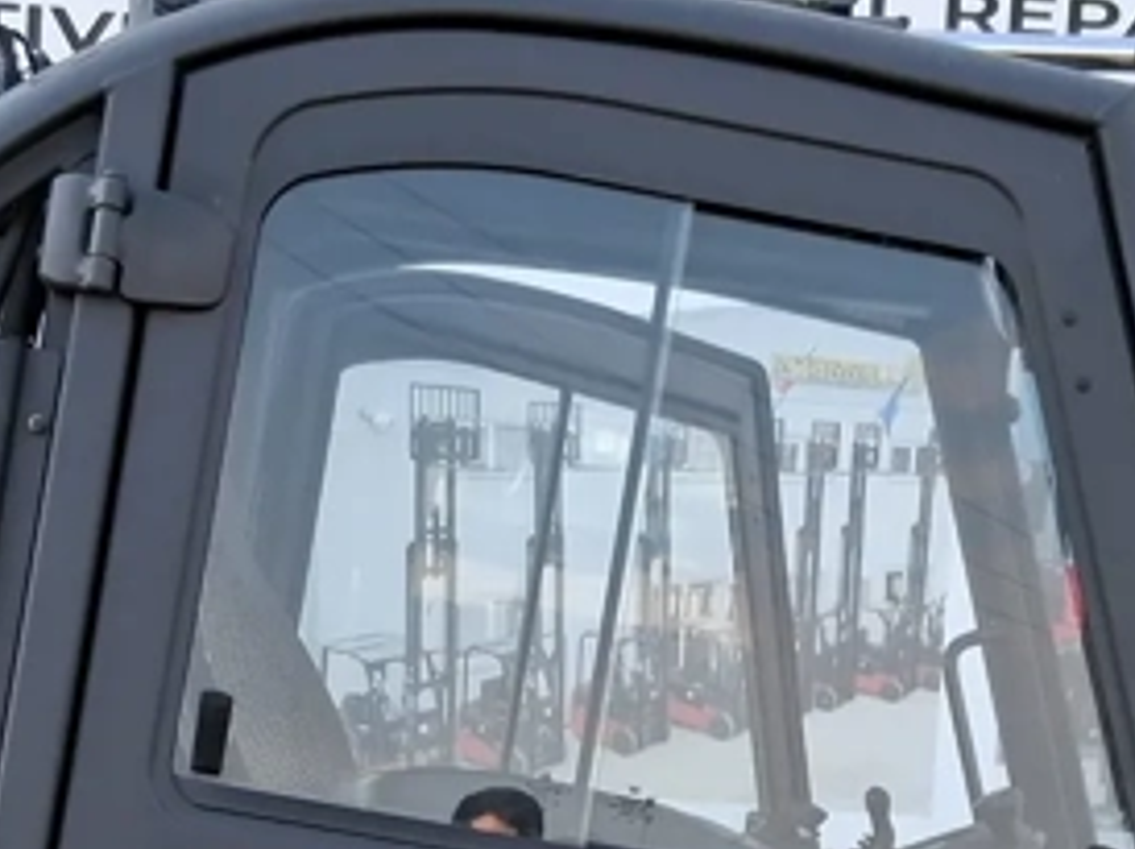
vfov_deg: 14.9
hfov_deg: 20.6
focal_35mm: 95
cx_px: 700
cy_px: 1073
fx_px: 3112
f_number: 1.8
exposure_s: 1/115
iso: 25
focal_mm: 3.98
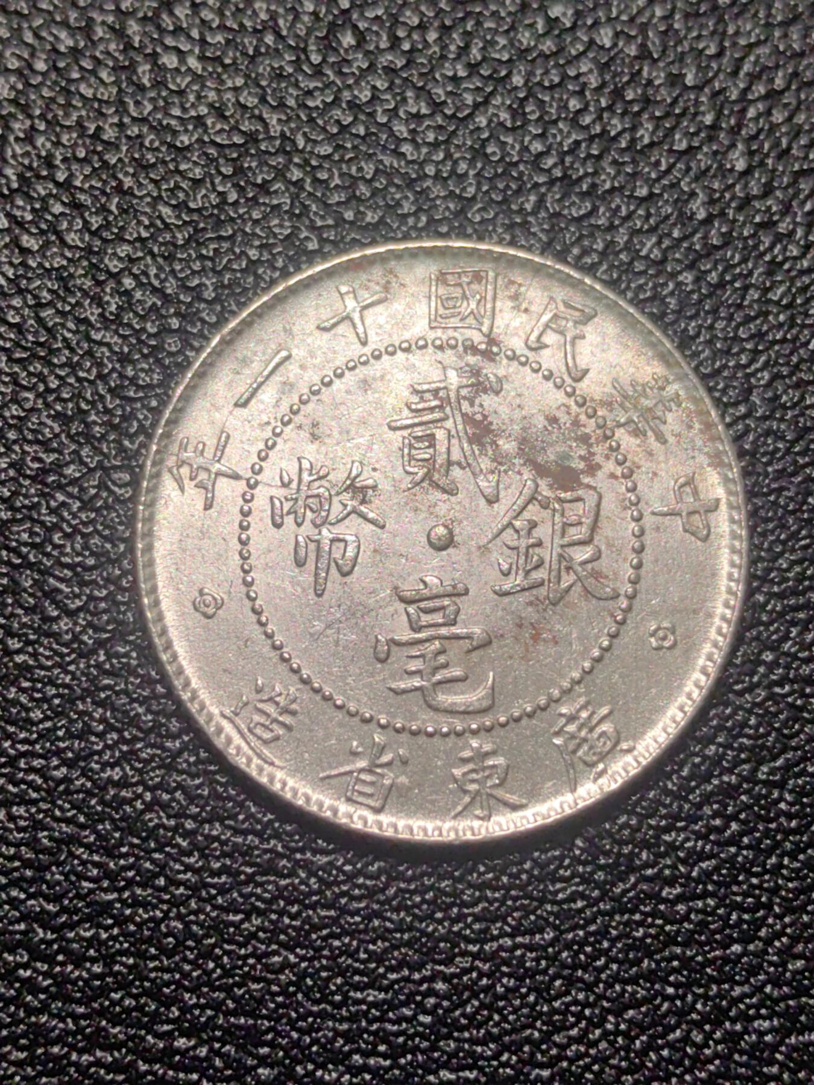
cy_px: 542
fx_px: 2069
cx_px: 407
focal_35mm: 66
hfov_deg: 22.3
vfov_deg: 29.4
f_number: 2
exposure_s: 1/378
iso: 50
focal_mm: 5.75
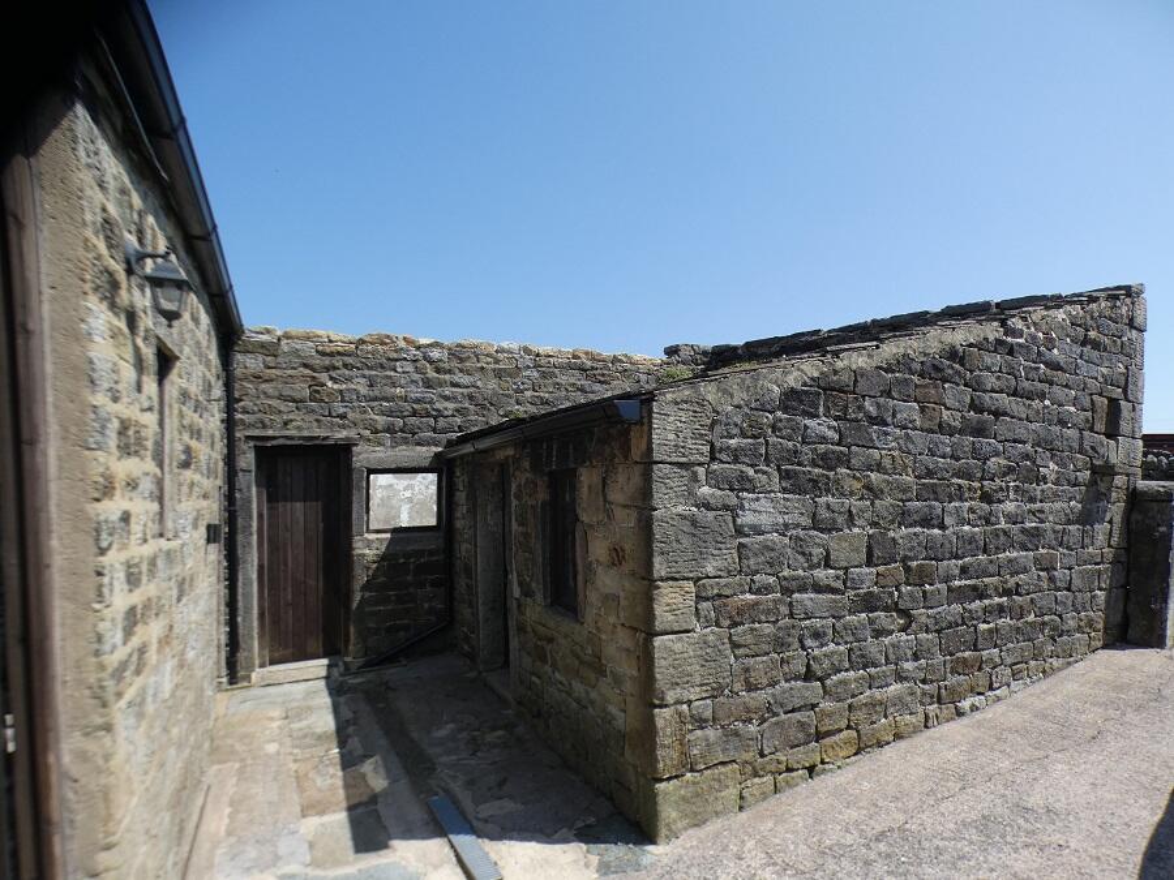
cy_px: 440
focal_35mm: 20
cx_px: 587
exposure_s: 1/1000
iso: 80
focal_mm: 3.6
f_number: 3.2
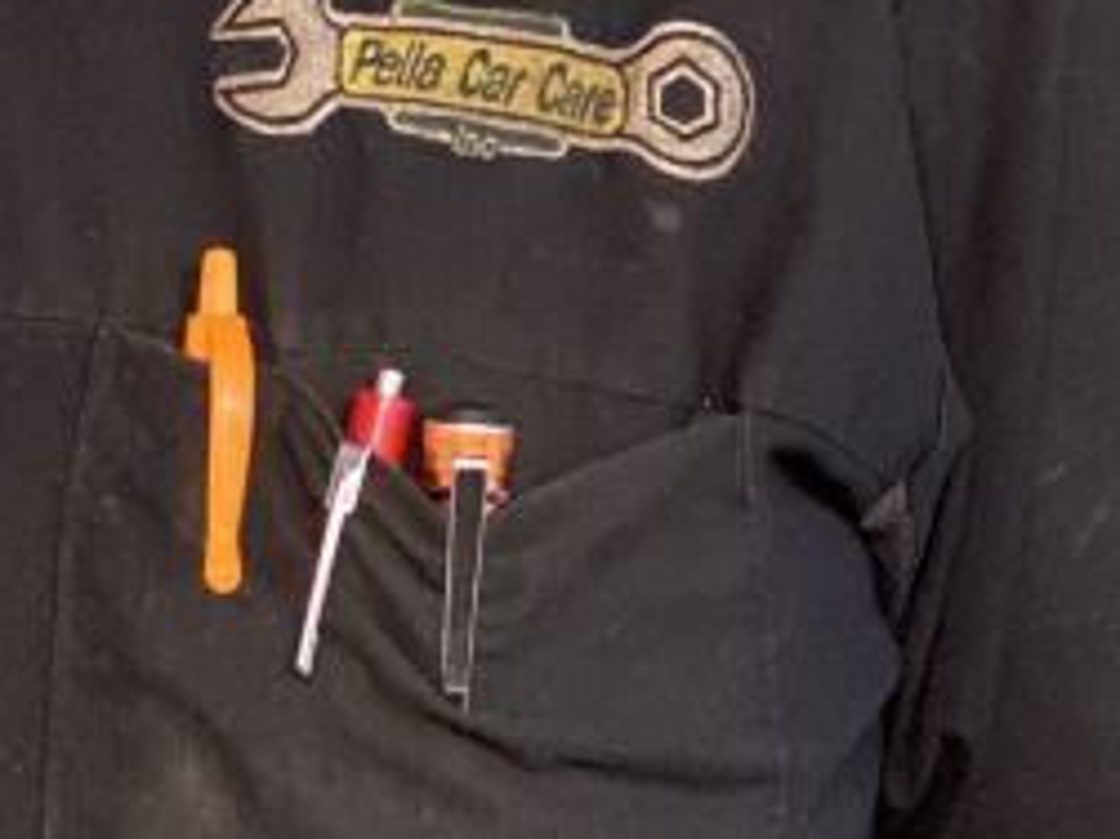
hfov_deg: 8.9
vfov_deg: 6.4
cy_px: -1060
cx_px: -49
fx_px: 7147
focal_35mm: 221
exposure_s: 1/40
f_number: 2
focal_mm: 6
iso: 320
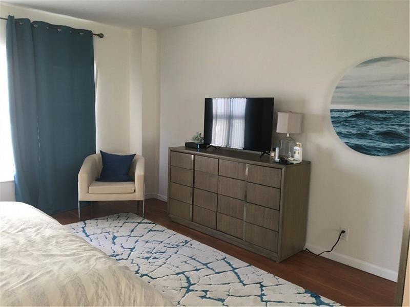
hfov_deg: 61.7
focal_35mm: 29
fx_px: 343
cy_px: 154
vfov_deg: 48.2
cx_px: 205
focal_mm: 4.15
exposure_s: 1/30
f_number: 2.2
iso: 125
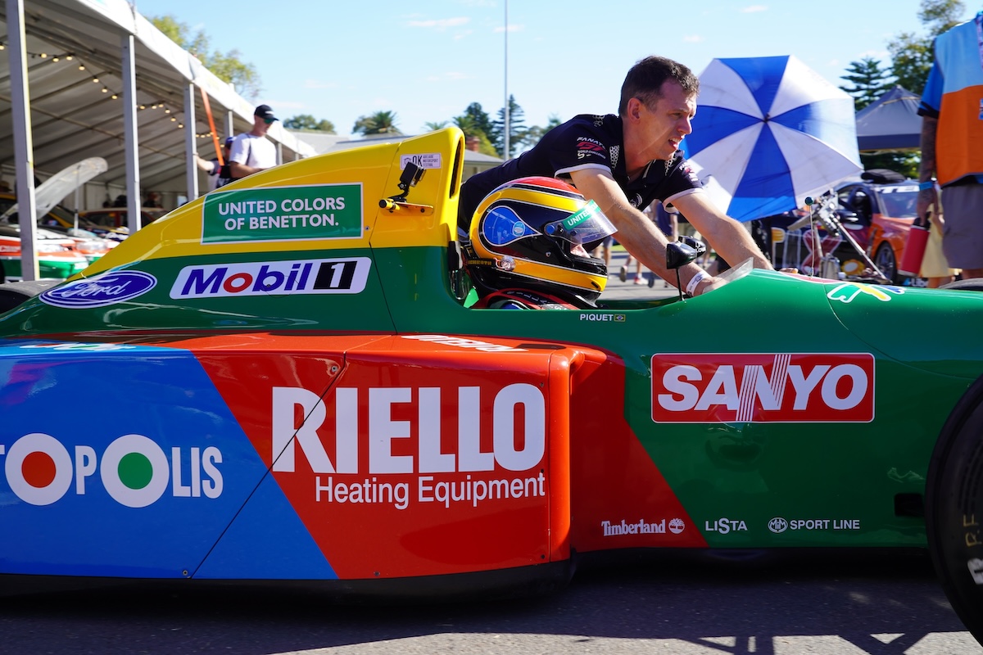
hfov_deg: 40.3
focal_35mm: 49
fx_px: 1338
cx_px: 492
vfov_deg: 27.5
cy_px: 328
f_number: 8
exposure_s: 1/125
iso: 100
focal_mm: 49
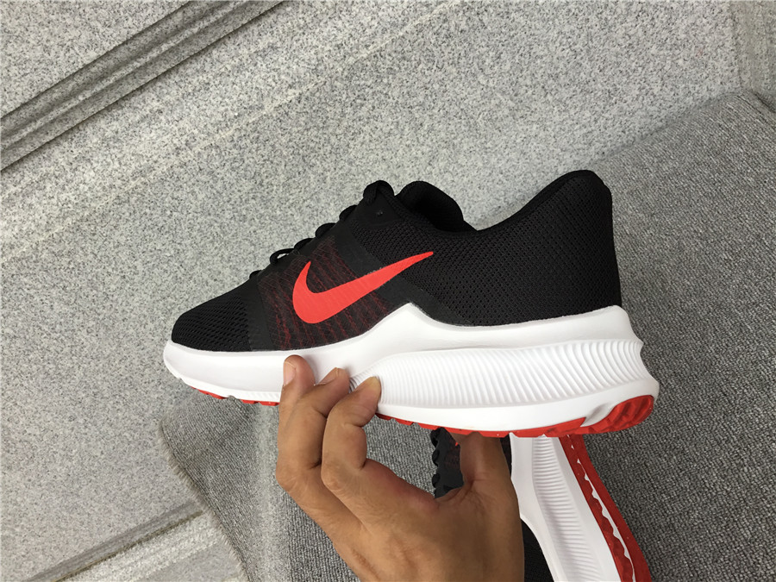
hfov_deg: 58.4
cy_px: 291
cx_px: 388
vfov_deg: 45.4
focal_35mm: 31
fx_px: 695
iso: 25
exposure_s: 1/50
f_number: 2.4
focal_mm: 3.3
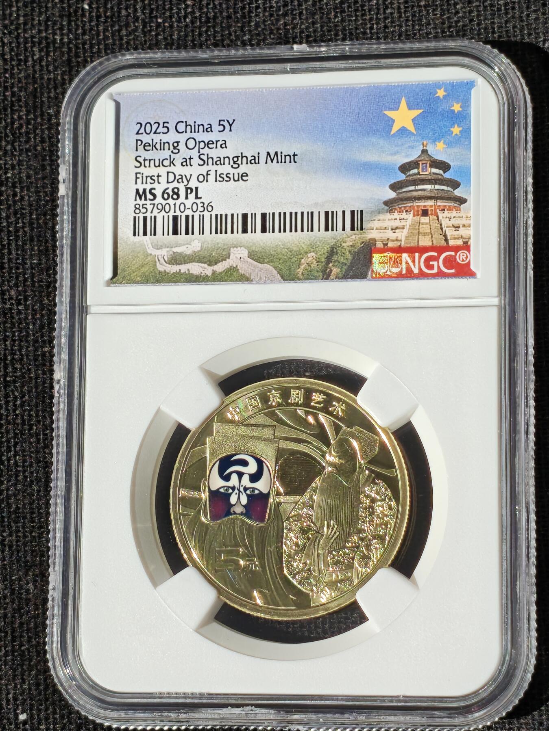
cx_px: 274
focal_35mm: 102
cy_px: 366
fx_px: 2157
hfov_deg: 14.5
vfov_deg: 19.3
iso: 50
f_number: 1.5
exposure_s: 1/3204
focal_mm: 4.94
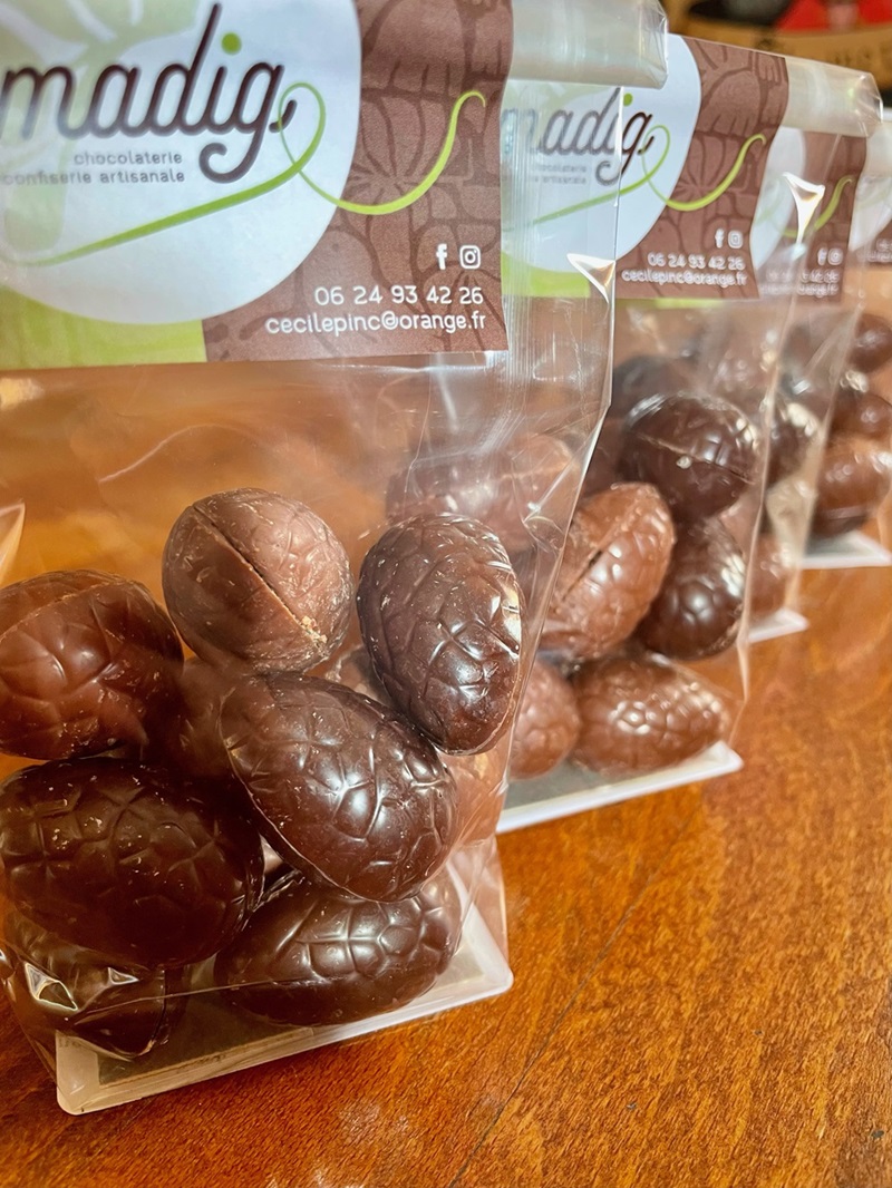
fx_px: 893
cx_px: 446
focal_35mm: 26
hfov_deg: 53.1
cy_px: 594
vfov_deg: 67.3
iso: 160
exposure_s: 1/60
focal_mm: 4.2
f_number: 1.6
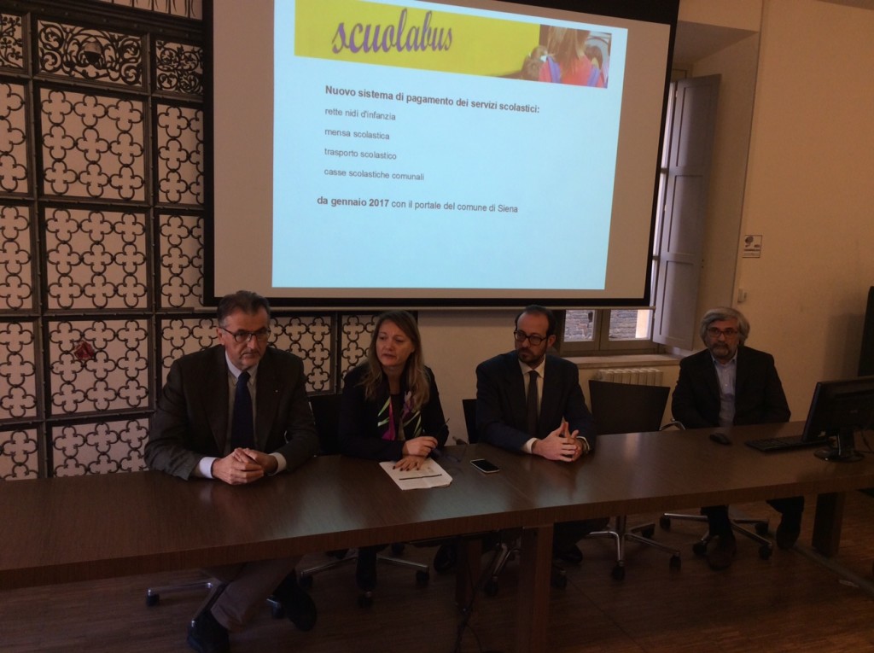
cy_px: 326
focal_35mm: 32
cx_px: 437
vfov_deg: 44.1
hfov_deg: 56.9
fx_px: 807
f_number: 2.4
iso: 40
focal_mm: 3.3
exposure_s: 1/33
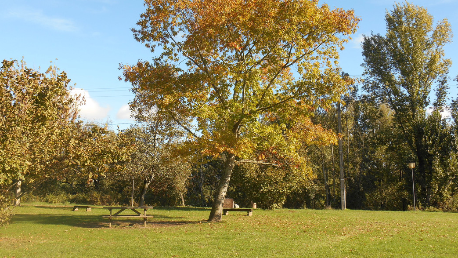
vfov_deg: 30.4
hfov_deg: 51.6
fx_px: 474
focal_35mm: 39
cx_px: 226
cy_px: 103
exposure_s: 1/320
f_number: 3.7
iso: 80
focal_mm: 6.3
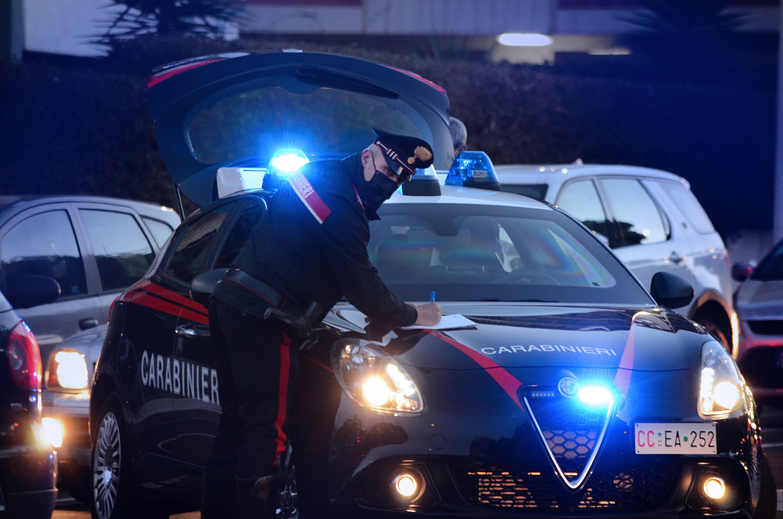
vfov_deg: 4.3
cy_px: 260
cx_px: 392
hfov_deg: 6.6
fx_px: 6837
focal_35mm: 315
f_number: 5.3
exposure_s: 1/60
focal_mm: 210
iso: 2000
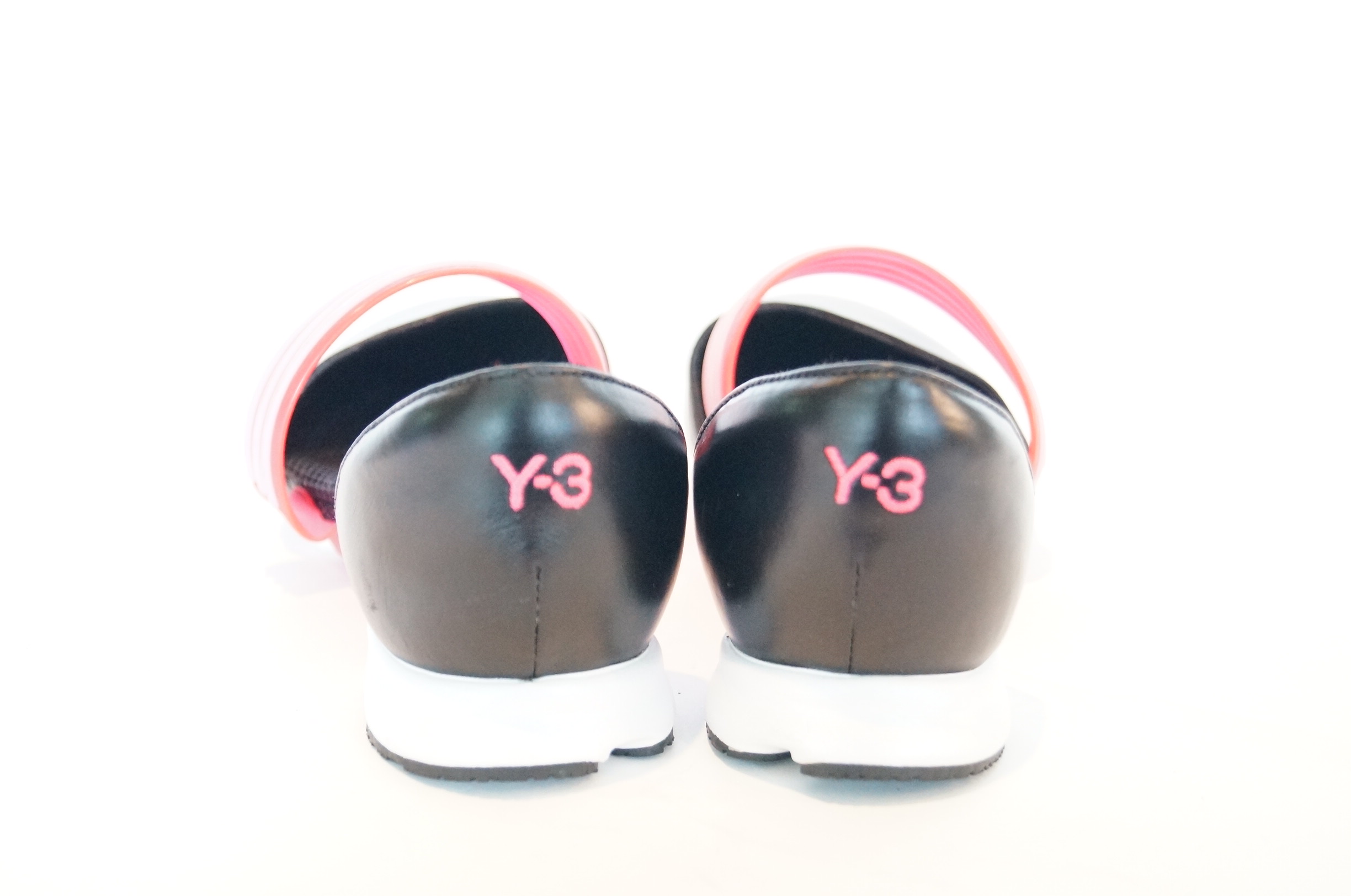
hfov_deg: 43.7
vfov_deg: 29.8
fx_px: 1686
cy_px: 448
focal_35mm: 45
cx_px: 676
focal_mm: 30
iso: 3200
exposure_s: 1/50
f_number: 4.5
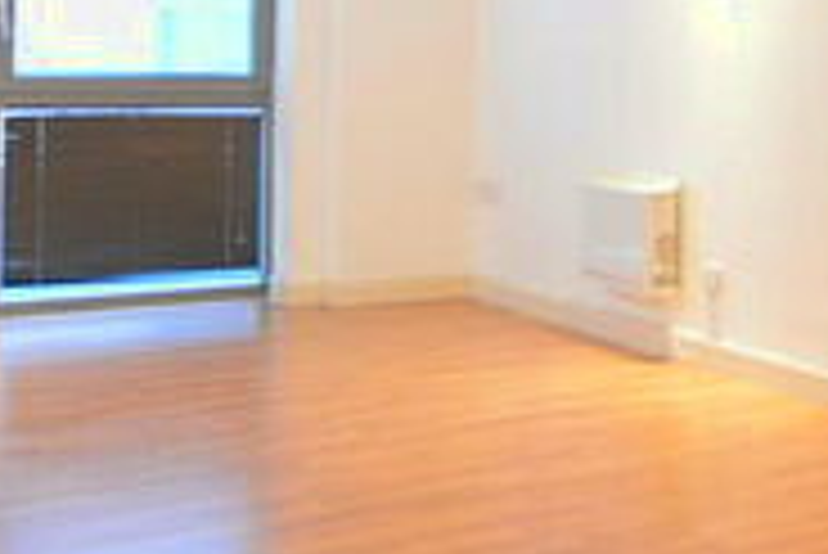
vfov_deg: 23.3
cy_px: 65
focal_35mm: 57
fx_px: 1312
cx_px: 886
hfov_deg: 31.5
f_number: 3.5
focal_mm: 10
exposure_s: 1/13
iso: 1600
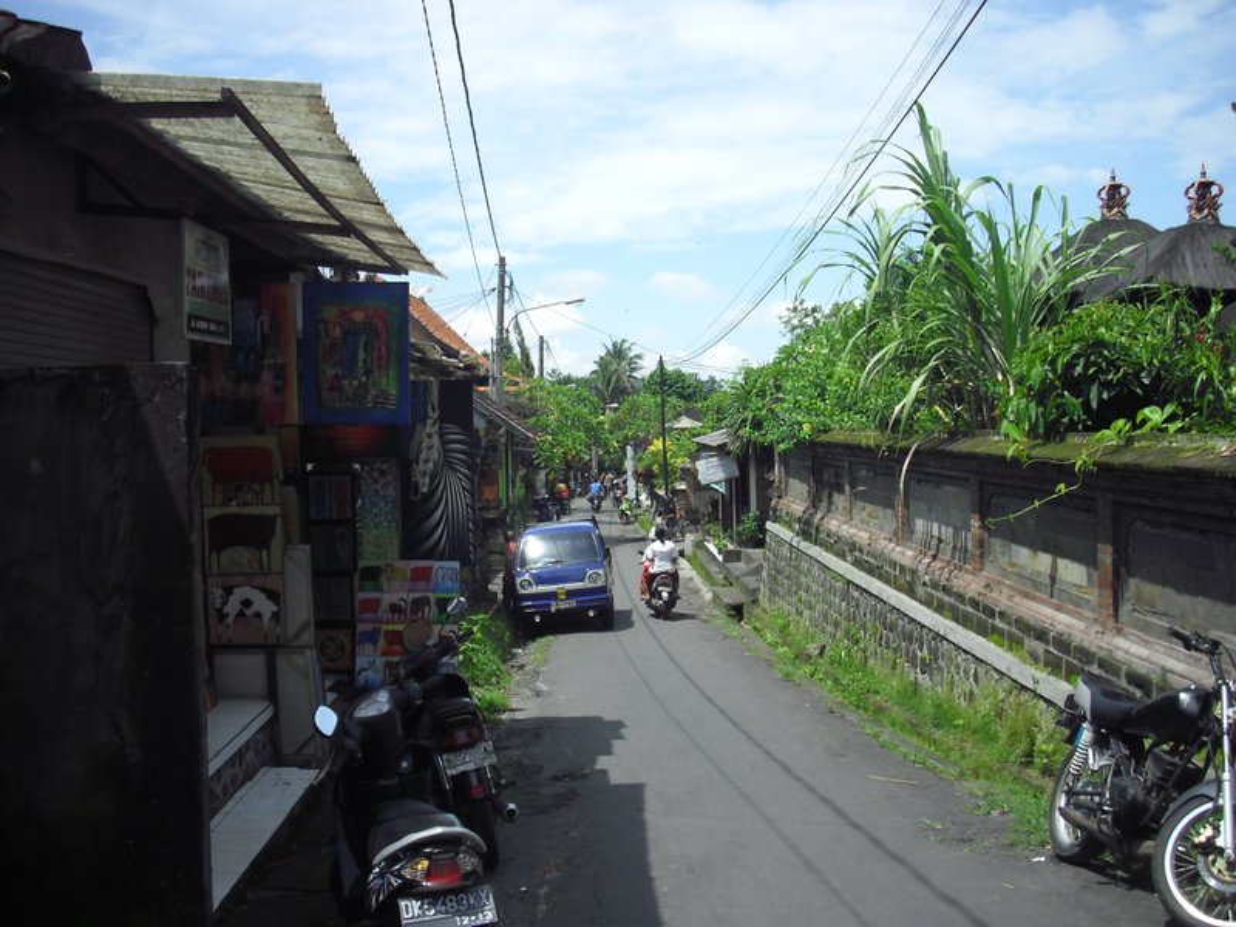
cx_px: 618
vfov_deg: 37.7
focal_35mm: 38
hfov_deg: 49.0
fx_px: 1357
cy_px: 464
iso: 100
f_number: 8
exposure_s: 1/200
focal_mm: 6.2
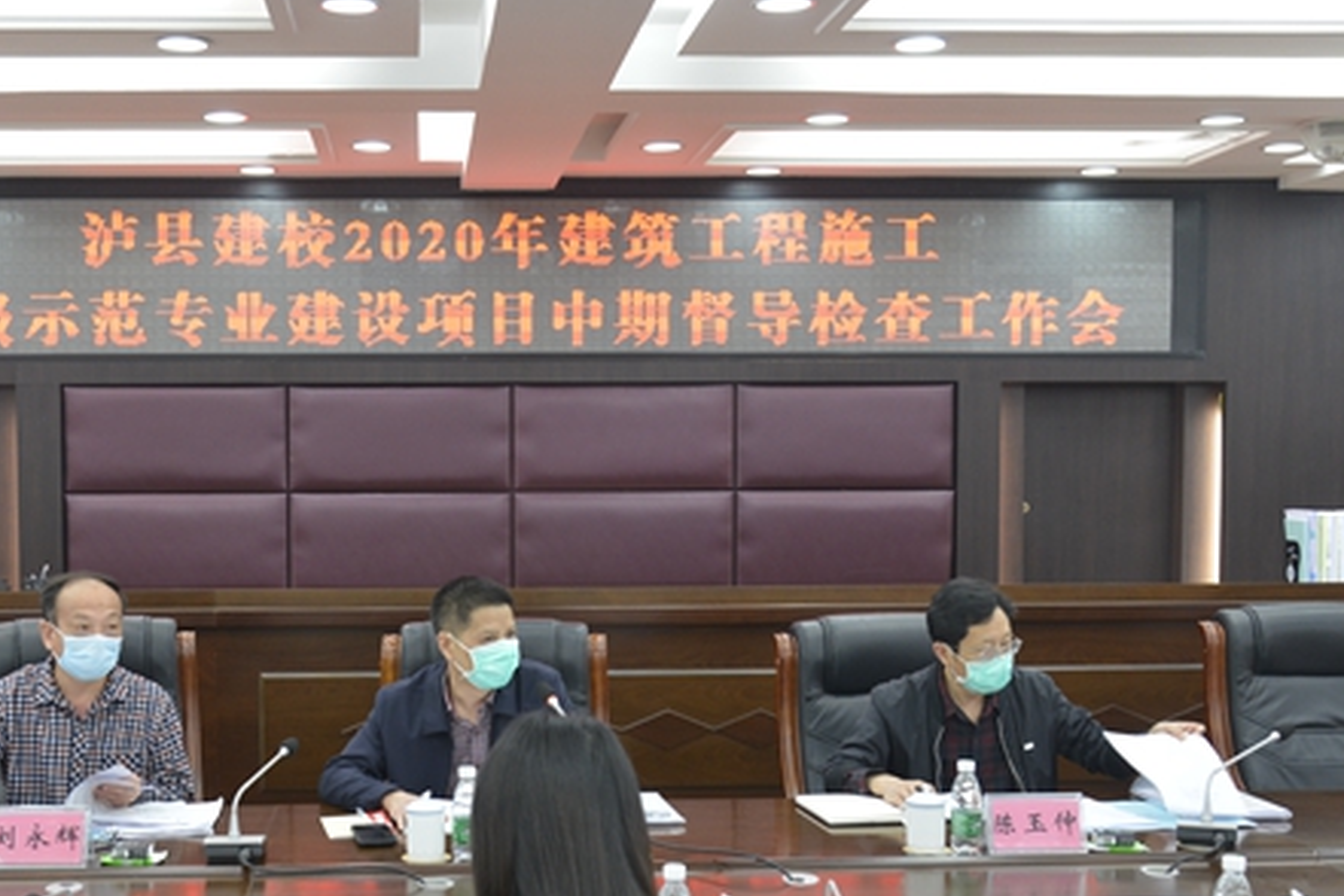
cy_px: 535
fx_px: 1680
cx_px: 488
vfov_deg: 29.8
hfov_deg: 43.2
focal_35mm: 45
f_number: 5.6
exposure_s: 1/30
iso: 1250
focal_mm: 31
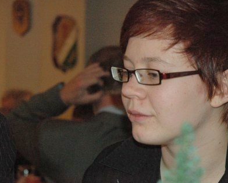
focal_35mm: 151
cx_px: 129
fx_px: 1019
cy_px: 107
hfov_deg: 12.8
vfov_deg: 10.2
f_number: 5
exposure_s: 1/60
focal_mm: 70
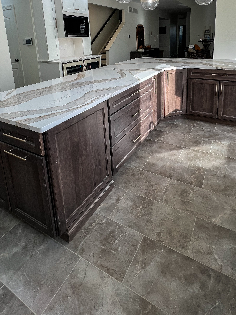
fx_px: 182
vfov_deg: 75.6
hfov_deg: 65.8
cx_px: 132
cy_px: 78
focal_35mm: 20
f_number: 1.8
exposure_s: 1/120
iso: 50
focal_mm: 1.57
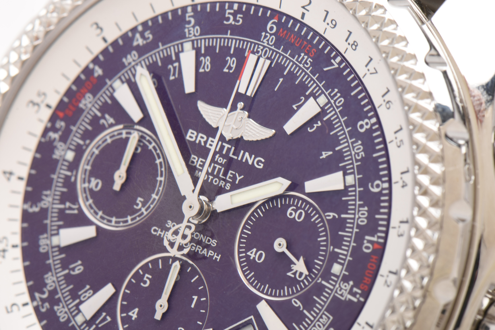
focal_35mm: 128
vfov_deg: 10.8
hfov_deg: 16.1
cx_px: 248
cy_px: 165
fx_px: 1753
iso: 100
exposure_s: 1/100
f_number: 20
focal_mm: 85
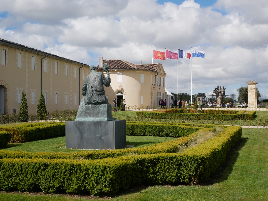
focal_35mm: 60
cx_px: 134
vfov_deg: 24.4
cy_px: 100
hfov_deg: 32.2
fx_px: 465
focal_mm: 30
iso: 200
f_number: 10
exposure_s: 1/400
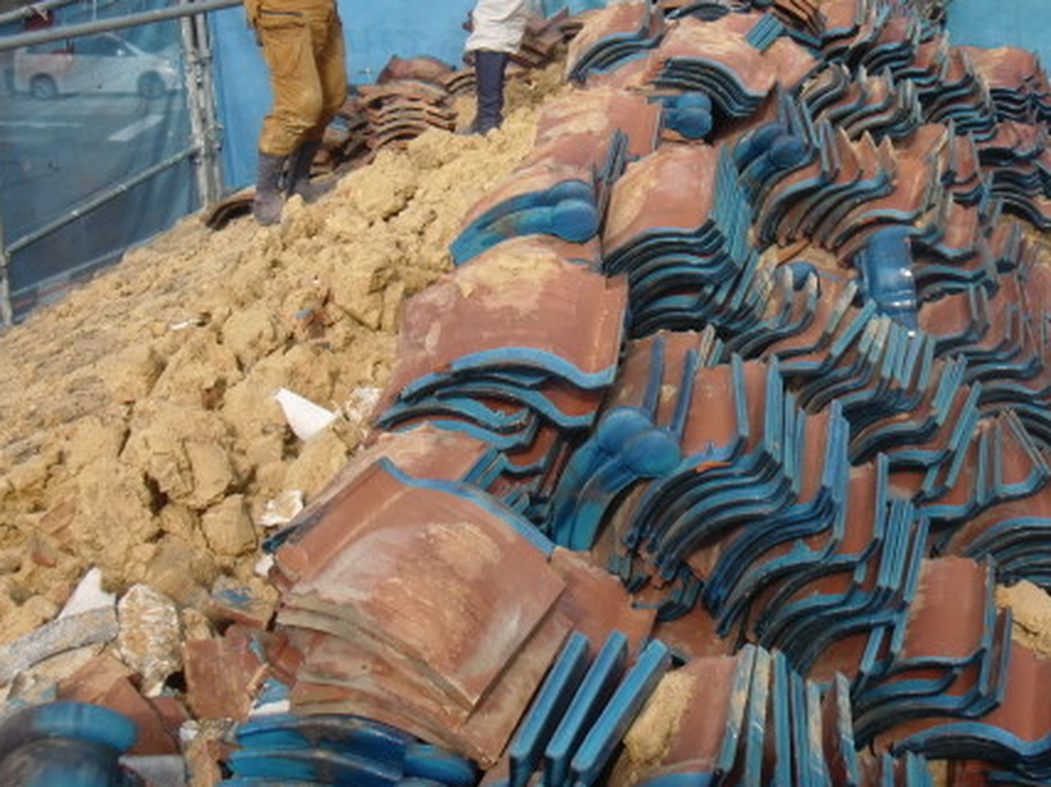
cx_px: 736
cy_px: 207
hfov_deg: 33.4
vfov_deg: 25.4
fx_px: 1730
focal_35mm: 57
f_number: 3.9
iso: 64
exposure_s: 1/400
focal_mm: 6.66
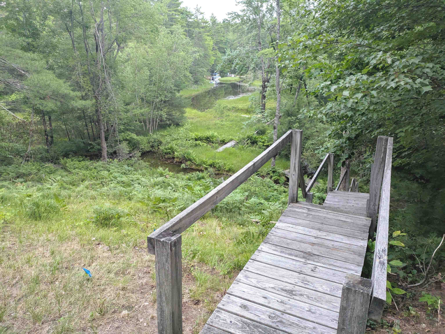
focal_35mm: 25
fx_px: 322
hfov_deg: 69.4
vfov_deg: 54.9
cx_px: 222
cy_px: 167
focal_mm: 5.43
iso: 99
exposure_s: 1/461
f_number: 1.89
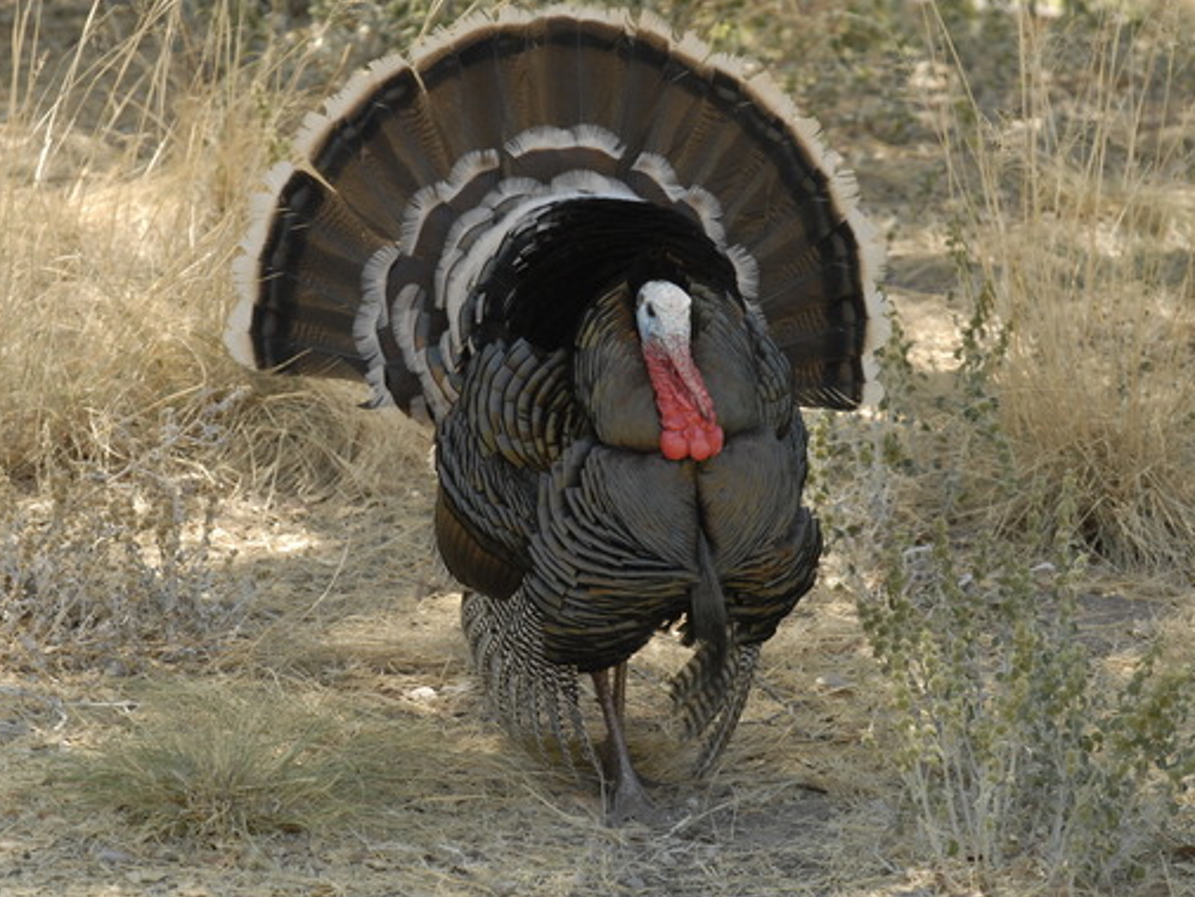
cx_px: 645
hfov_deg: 6.9
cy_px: 447
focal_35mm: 286
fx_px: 9860
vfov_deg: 5.2
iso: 640
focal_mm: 175
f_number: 5
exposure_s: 1/400
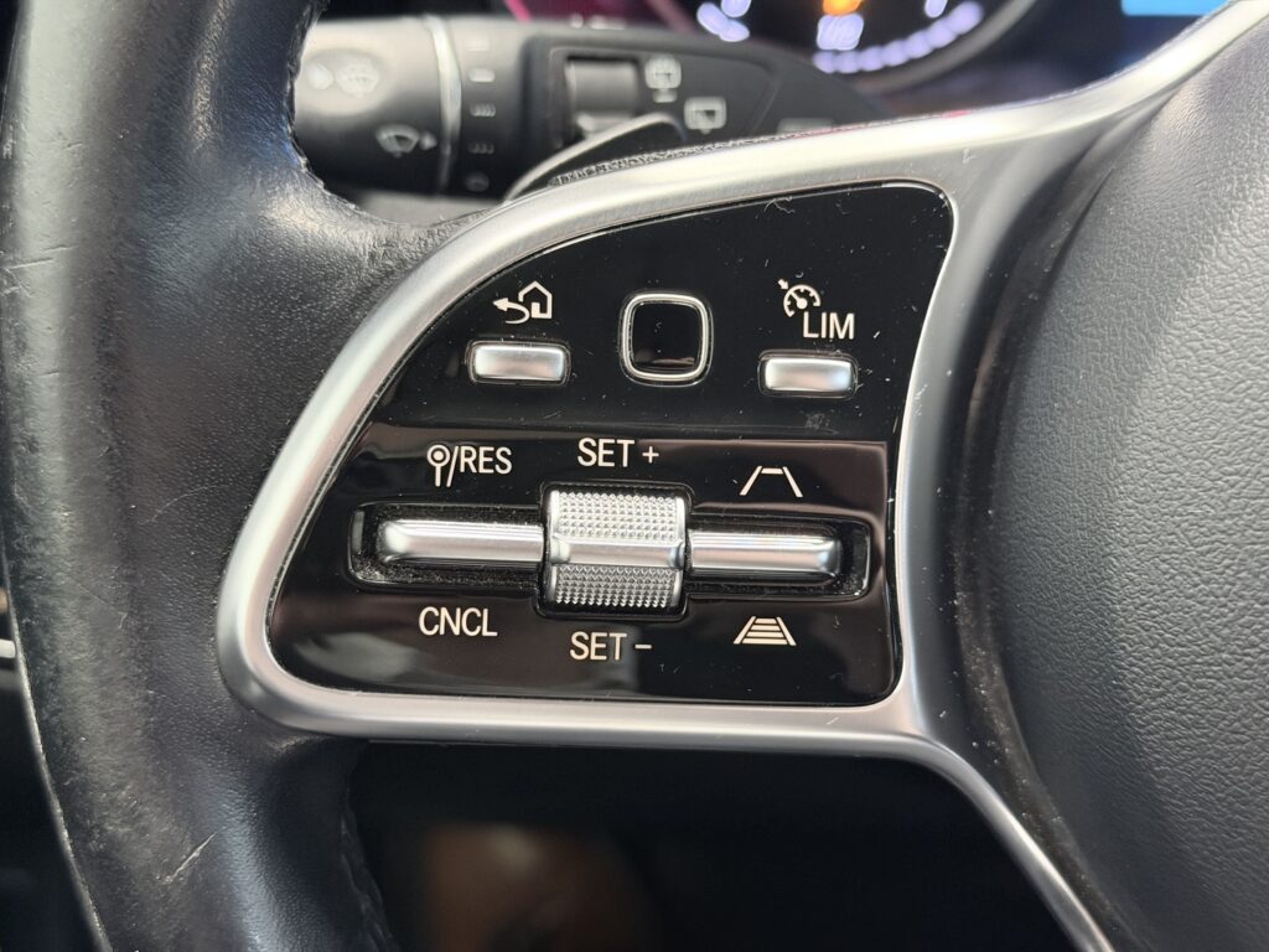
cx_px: 634
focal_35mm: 48
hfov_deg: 39.7
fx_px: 1760
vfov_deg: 30.3
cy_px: 476
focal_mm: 6.76
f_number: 1.78
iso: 640
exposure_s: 1/27
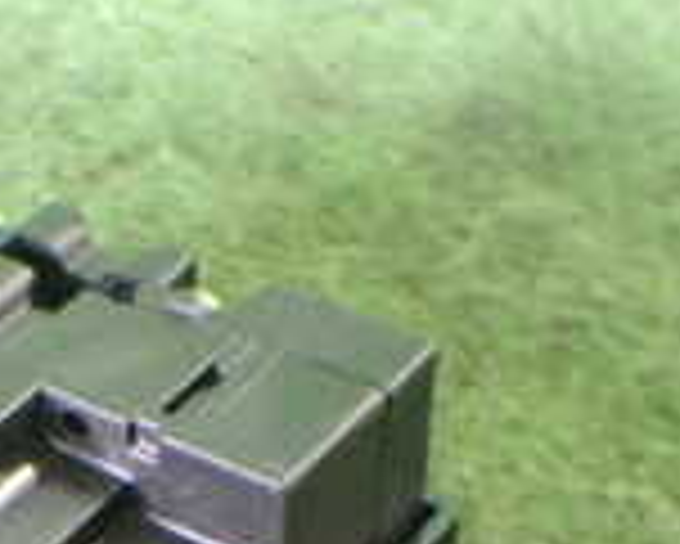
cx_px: -23
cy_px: 715
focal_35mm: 116
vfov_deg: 12.9
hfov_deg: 16.2
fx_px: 2336
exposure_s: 1/30
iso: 1000
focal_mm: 5.4
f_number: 2.3
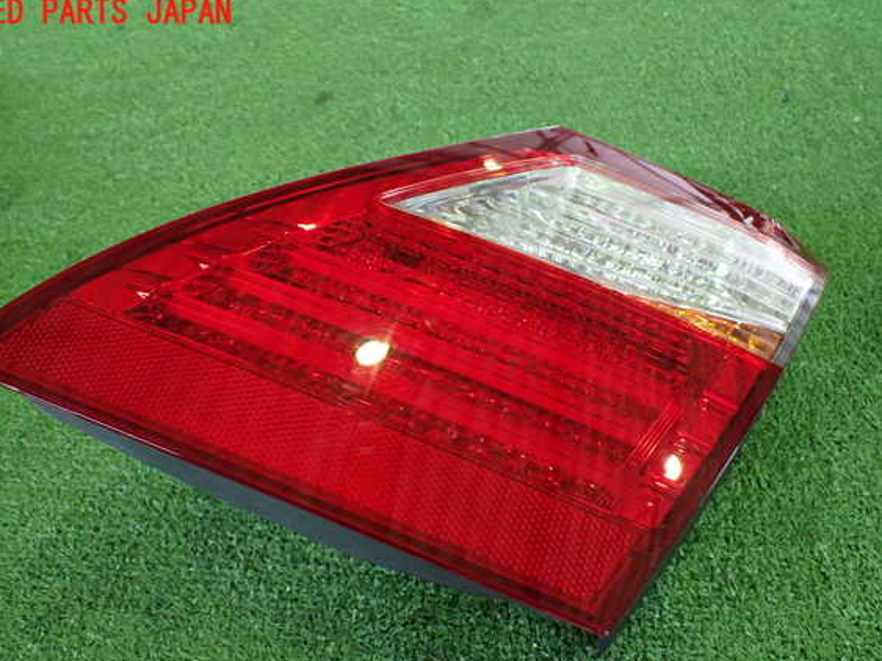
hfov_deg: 56.8
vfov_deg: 44.1
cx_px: 417
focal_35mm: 32
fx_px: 815
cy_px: 346
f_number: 2.3
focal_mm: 5.4
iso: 800
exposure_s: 1/60
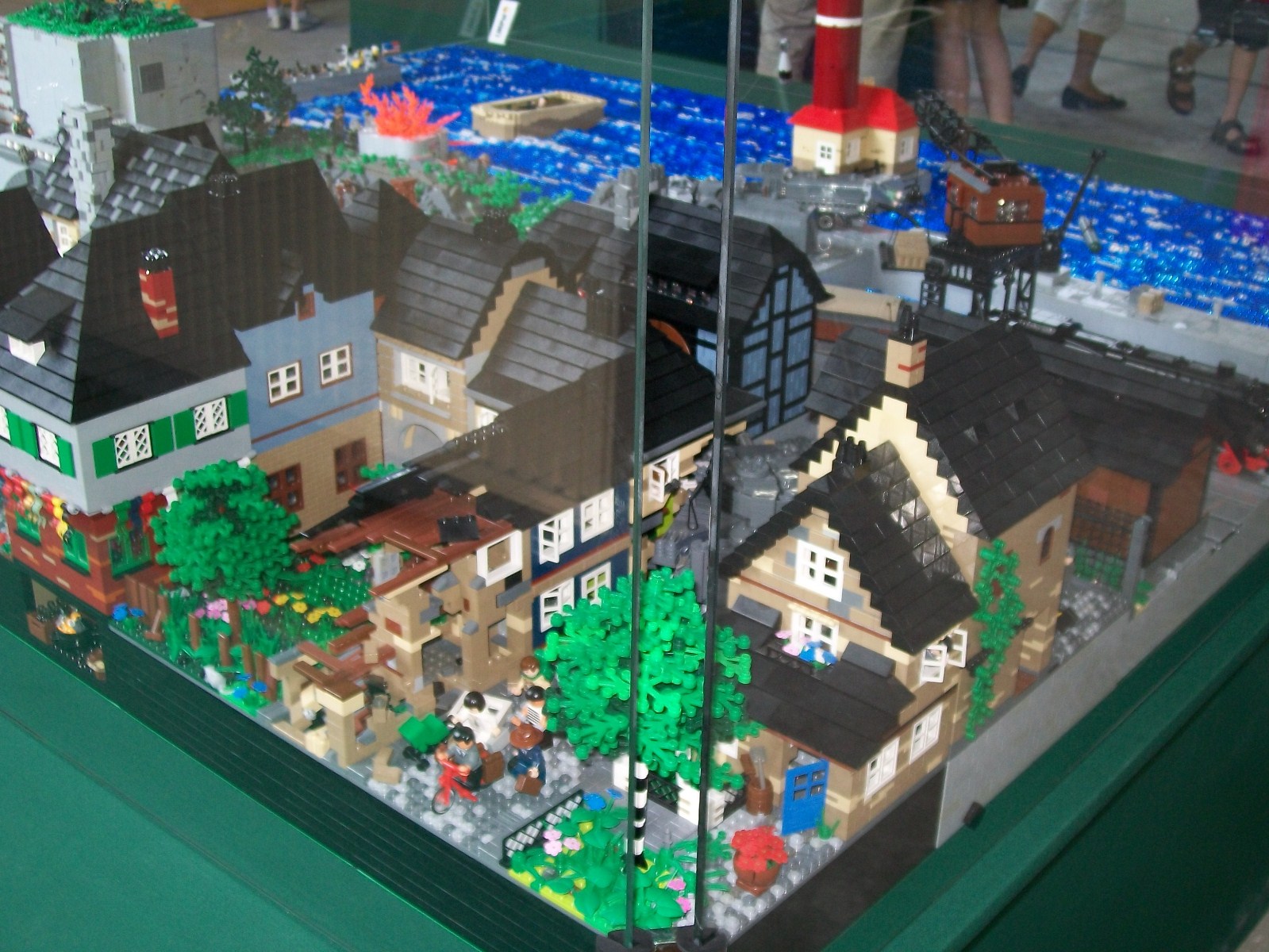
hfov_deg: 42.1
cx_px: 634
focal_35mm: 45
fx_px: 1650
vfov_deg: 32.2
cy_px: 476
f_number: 3
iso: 80
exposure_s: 1/40
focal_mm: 7.6
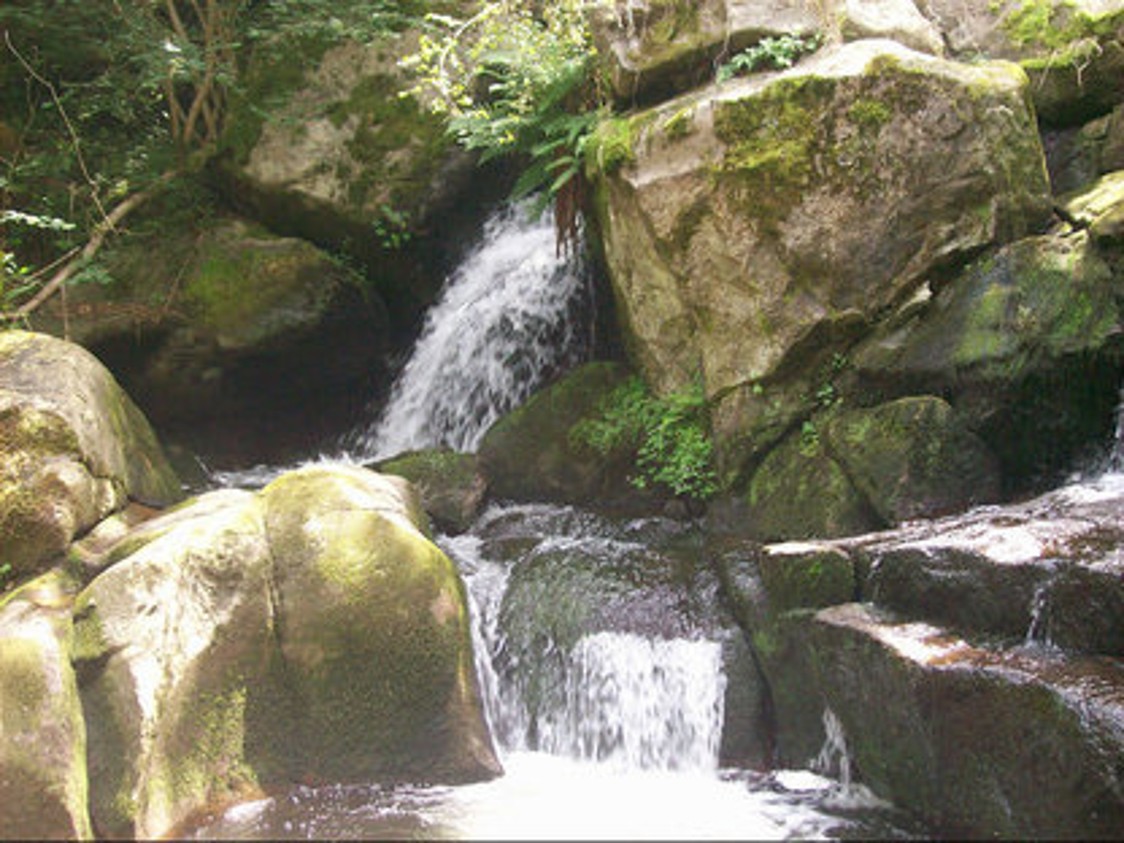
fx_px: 1461
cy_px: 422
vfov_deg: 32.2
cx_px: 562
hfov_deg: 42.1
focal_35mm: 45
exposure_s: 1/83.8
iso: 140
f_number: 3
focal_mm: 7.6
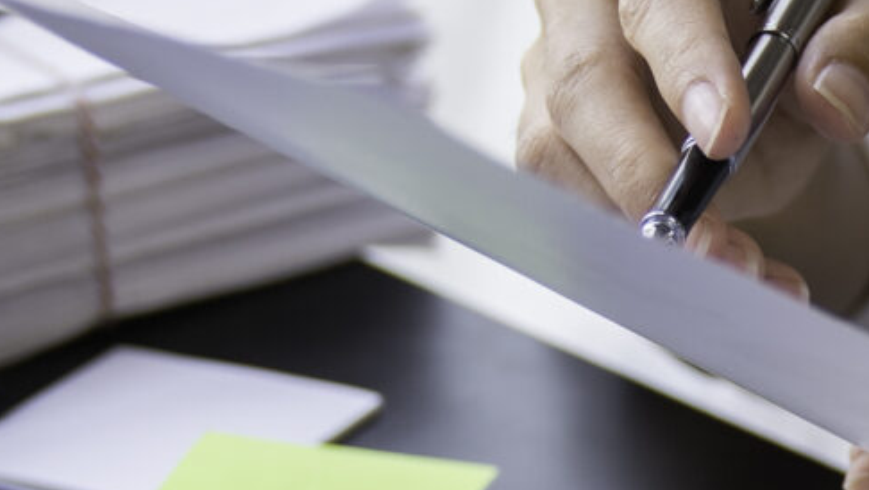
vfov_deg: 6.6
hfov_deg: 11.6
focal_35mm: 182
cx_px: 1078
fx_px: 4196
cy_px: 663
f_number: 2.8
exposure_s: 1/250
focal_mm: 33
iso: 200
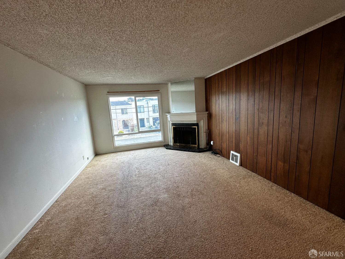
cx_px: 172
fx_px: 140
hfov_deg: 102.1
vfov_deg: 85.7
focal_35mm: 14
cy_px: 130
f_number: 2.2
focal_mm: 2.22
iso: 100
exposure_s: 1/120
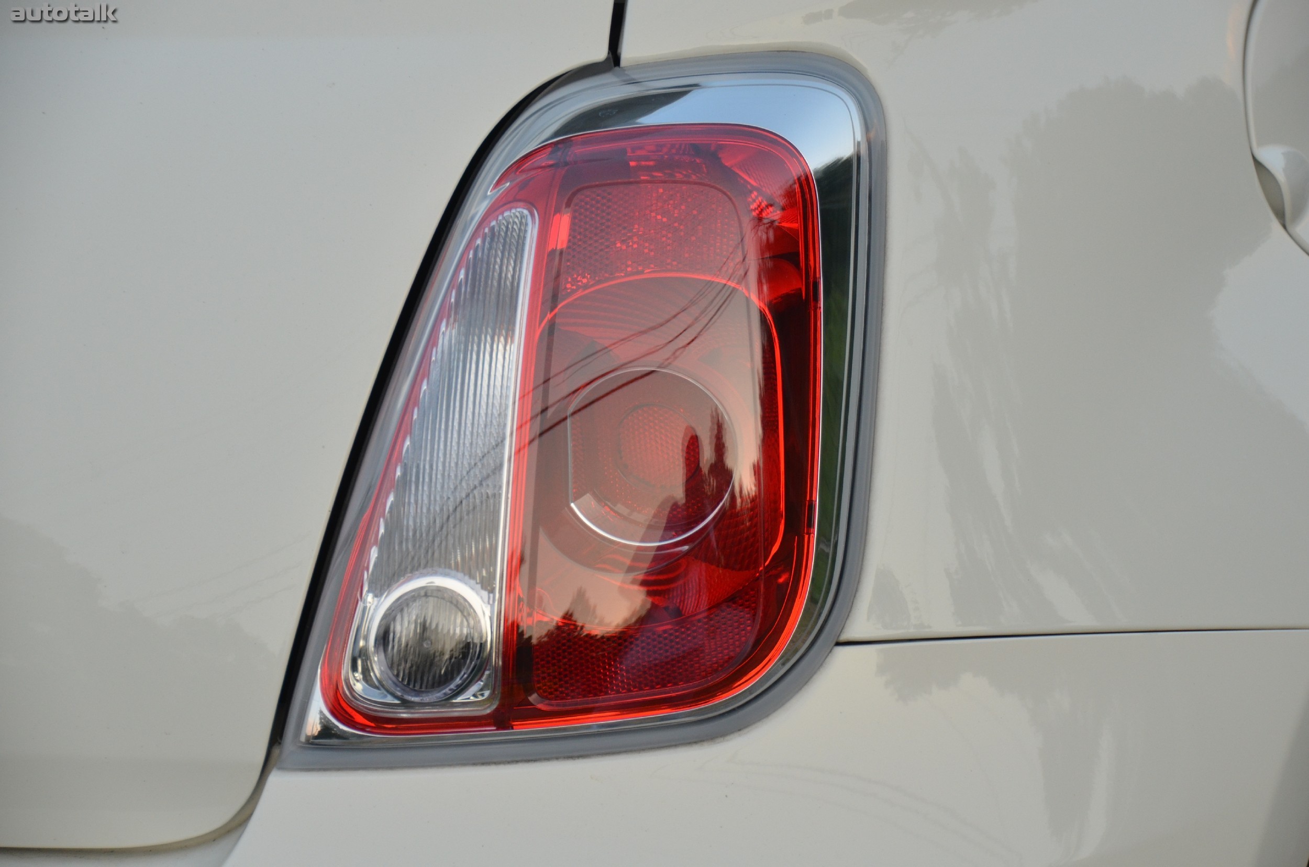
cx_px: 654
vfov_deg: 11.1
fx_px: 4463
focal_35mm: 123
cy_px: 434
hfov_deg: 16.7
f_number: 5
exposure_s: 1/500
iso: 800
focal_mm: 82
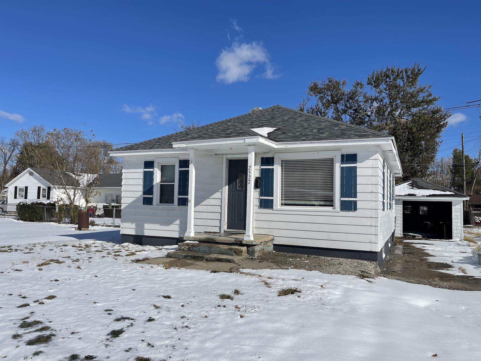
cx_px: 240
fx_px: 347
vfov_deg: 54.9
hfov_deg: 69.4
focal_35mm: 25
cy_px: 180
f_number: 1.6
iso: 32
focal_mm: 5.1
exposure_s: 1/8547
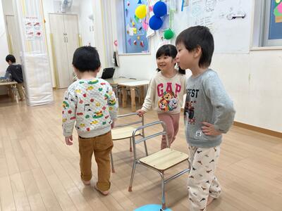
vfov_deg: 49.7
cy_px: 106
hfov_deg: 63.4
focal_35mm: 28
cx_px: 141
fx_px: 228
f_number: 1.8
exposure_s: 1/100
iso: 50
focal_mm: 3.99
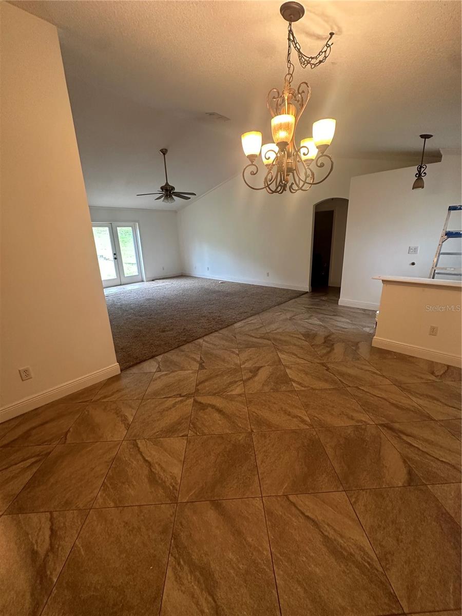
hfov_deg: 85.7
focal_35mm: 14
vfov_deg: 102.1
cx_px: 231
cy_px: 308
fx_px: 249
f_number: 2.2
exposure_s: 1/60
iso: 250
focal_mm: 2.22
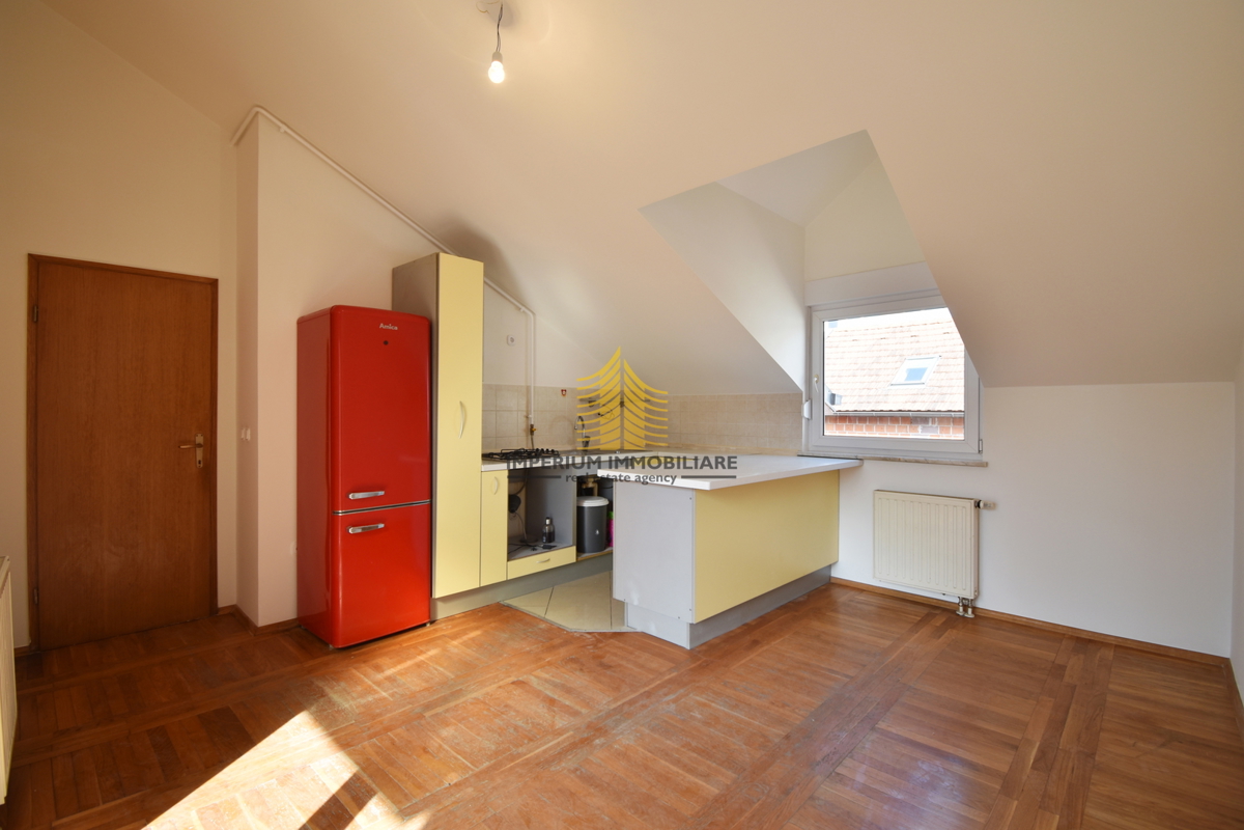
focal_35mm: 15
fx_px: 518
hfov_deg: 100.4
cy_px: 415
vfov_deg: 77.3
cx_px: 622
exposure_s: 1/60
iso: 100
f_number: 4.5
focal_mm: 10
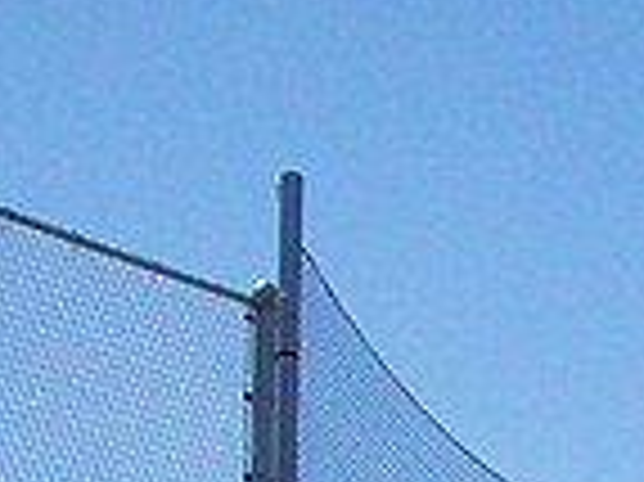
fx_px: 3755
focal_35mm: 202
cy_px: 1027
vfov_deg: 7.0
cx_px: 1220
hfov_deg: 9.3
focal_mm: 6
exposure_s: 1/849
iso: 80
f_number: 4.8
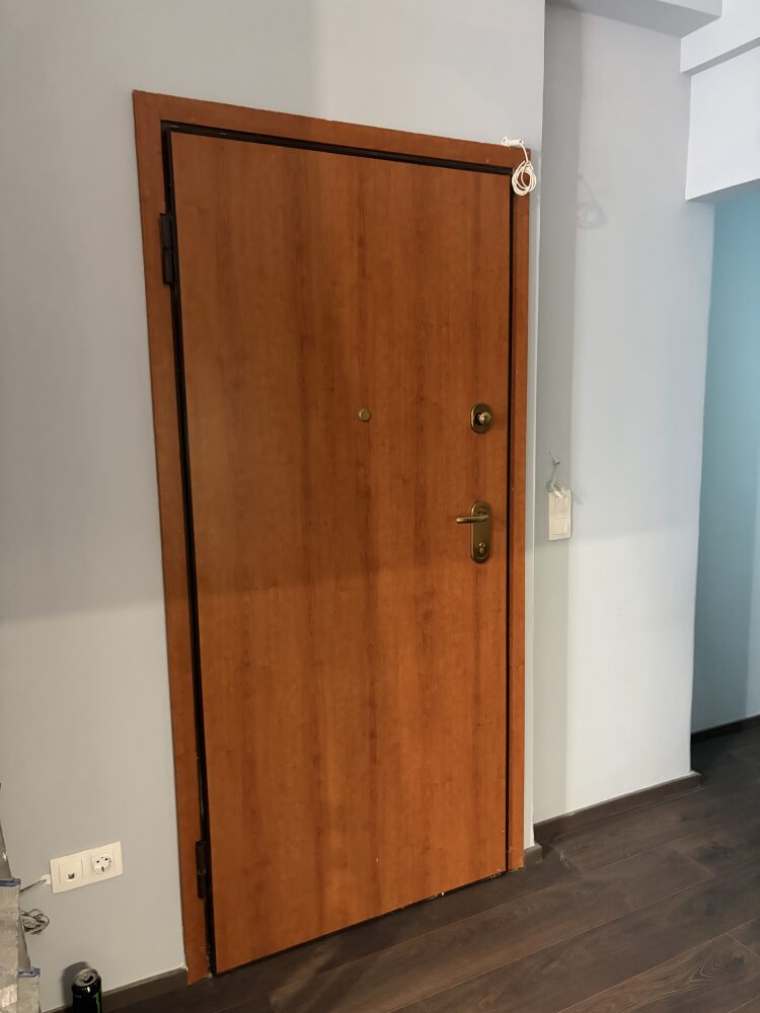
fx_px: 761
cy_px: 506
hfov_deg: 53.1
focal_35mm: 26
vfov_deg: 67.3
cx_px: 380
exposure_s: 1/30
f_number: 1.6
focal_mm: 5.96
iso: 640
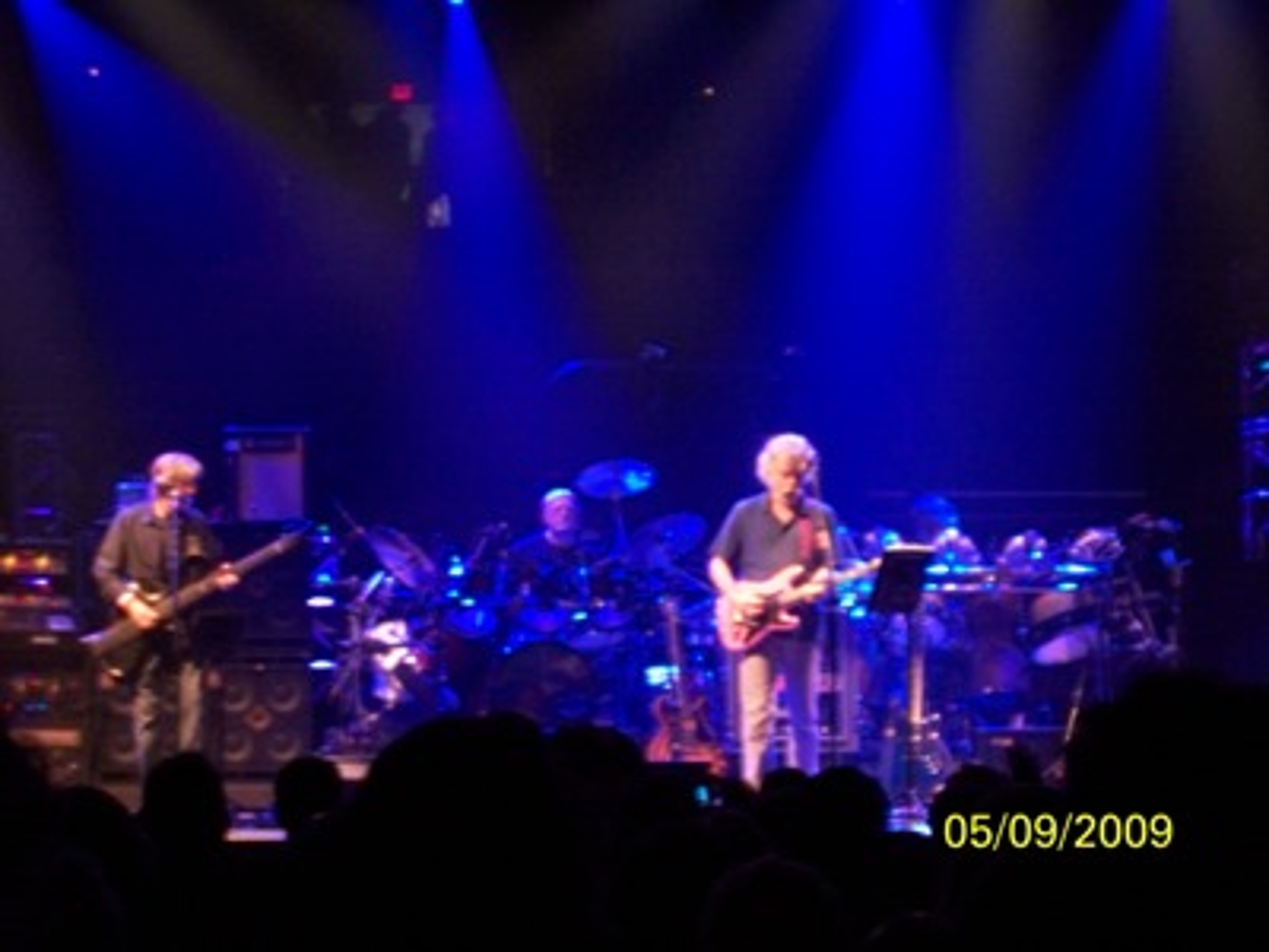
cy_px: 476
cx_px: 634
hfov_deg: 17.7
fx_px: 4069
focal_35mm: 111
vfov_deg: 13.3
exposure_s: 1/10
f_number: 5.3
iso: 400
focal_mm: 23.7
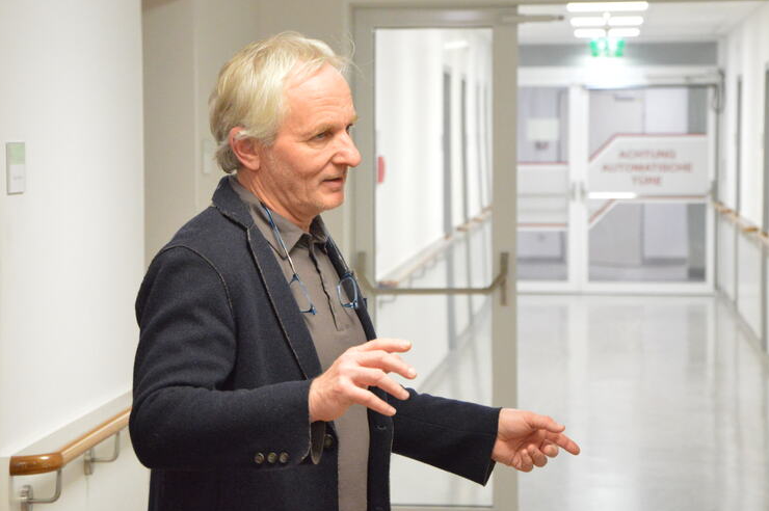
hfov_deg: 16.9
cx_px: 366
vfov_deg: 11.3
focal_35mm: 122
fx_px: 2594
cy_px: 250
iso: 6400
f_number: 5.3
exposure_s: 1/100
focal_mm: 75
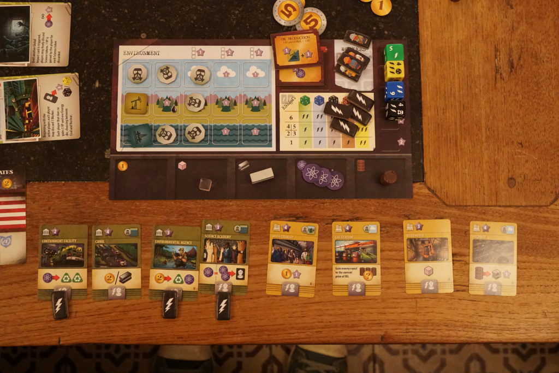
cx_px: 280
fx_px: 699
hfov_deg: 43.6
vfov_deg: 29.9
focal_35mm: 45
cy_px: 186
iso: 6400
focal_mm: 30
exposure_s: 1/40
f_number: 6.3
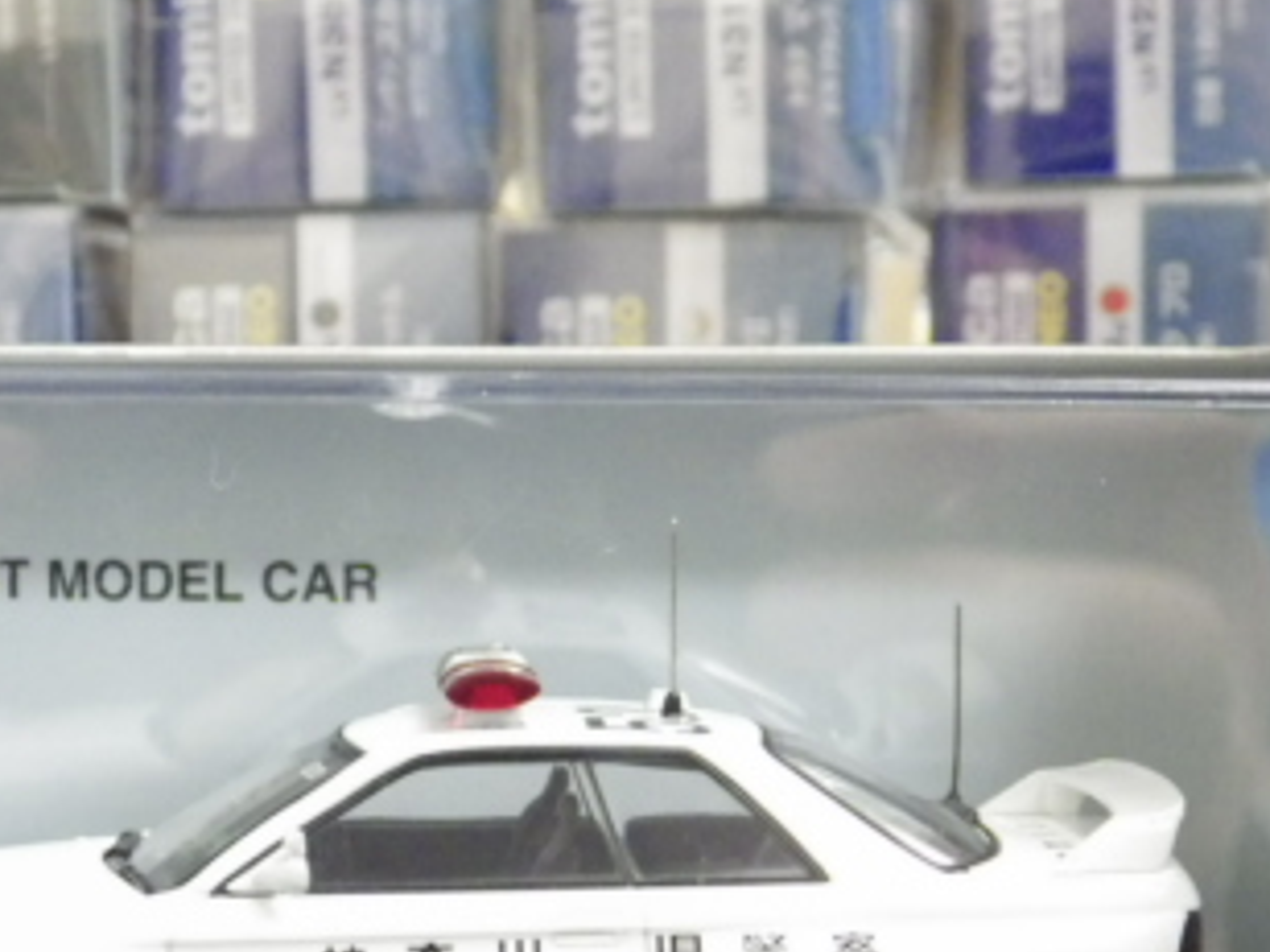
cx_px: 425
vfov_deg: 14.1
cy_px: 890
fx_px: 3816
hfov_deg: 18.8
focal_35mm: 104
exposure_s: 1/25
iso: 800
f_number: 3.8
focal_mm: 9
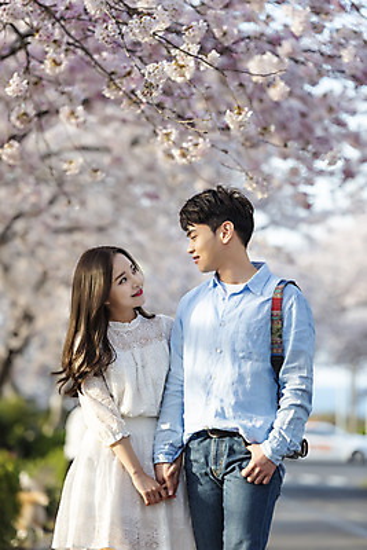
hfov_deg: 9.2
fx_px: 2292
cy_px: 275
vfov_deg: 13.7
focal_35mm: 150
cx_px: 184
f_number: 2.8
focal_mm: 150
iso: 100
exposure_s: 1/400
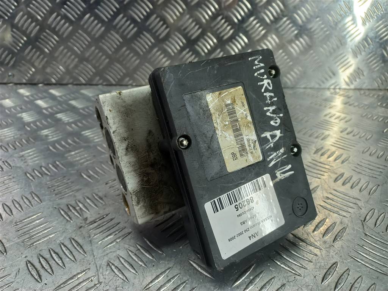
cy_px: 146
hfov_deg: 69.4
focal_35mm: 25
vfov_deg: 54.9
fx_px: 280
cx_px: 194
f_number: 1.8
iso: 50
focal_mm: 4.6
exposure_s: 1/50
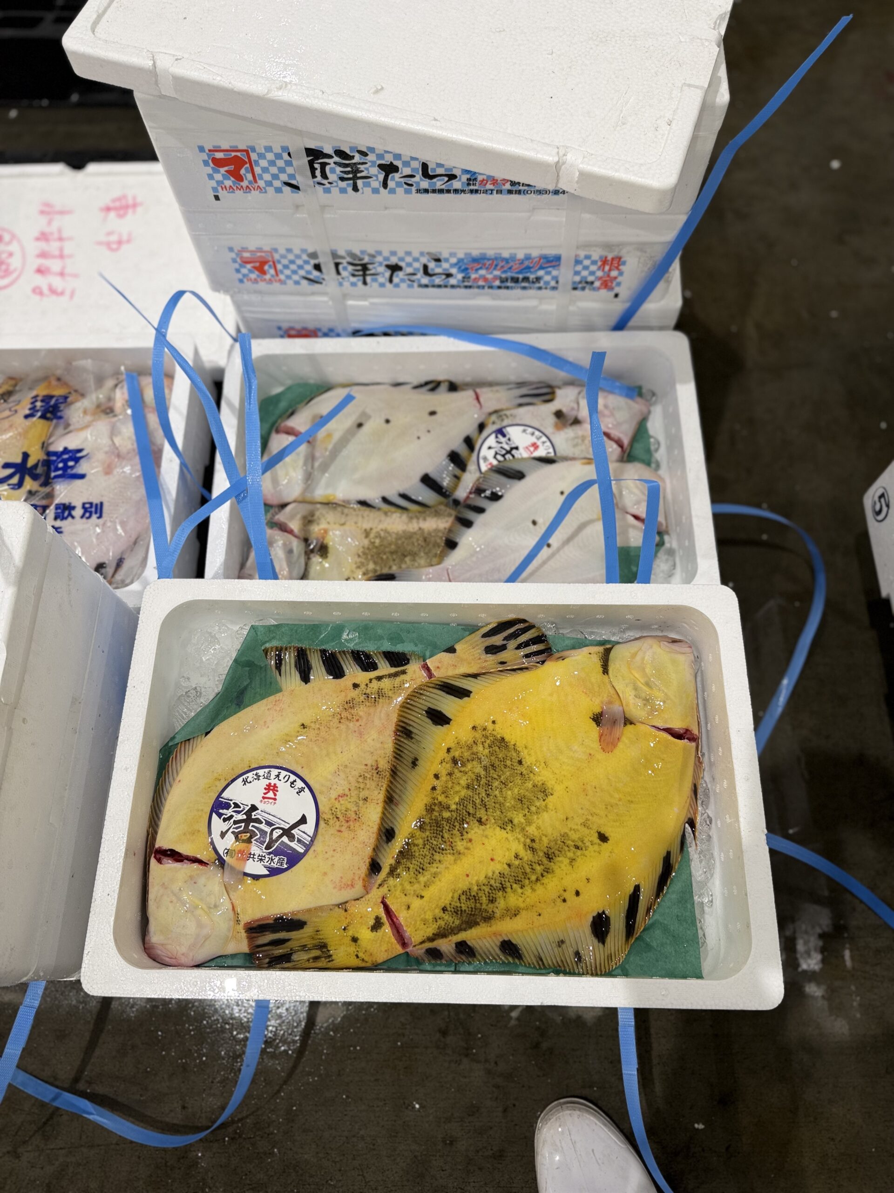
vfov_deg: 71.6
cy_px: 596
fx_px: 826
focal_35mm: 24
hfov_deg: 56.8
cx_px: 447
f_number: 1.78
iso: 64
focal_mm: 6.76
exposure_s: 1/100
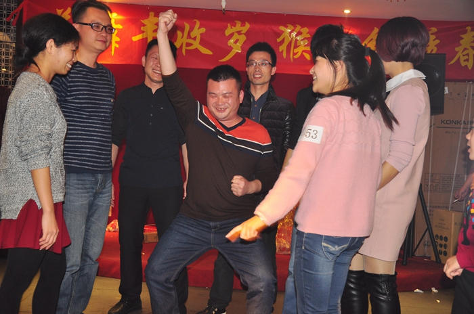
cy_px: 157
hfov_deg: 46.5
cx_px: 237
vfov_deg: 31.8
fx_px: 552
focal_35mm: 42
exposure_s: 1/20
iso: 400
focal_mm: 28
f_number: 4.2
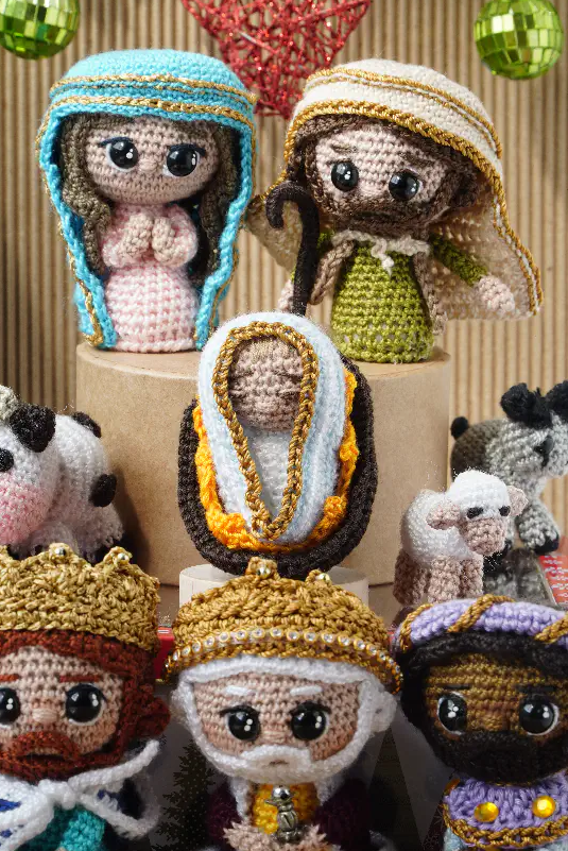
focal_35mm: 146
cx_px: 253
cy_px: 483
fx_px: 3451
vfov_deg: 14.0
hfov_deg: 9.4
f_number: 11
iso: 100
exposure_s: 1/15
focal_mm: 78
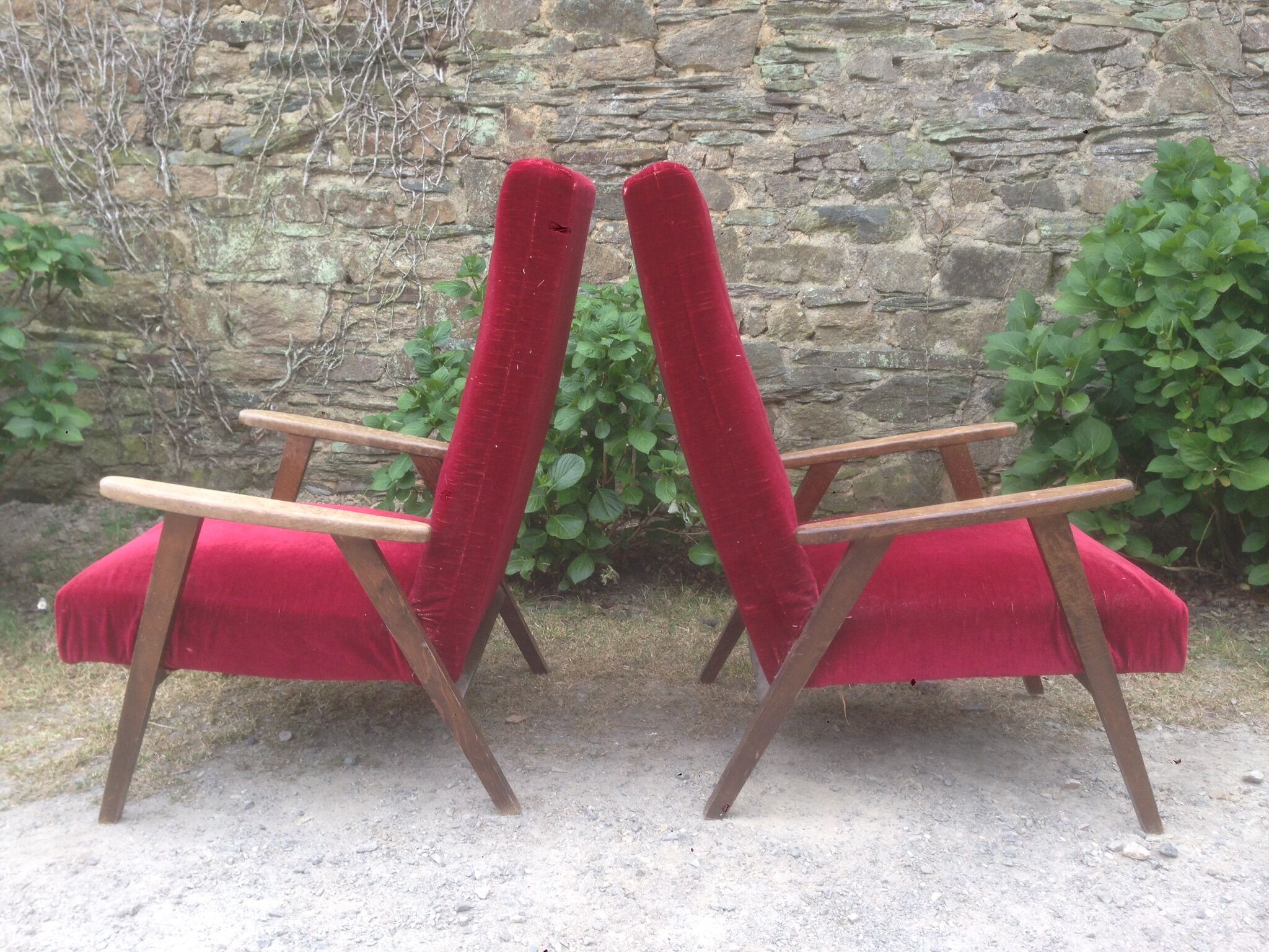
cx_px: 634
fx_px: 1210
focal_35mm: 33
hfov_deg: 55.4
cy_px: 476
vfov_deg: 42.9
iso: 50
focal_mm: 4.12
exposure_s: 1/60
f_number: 2.4
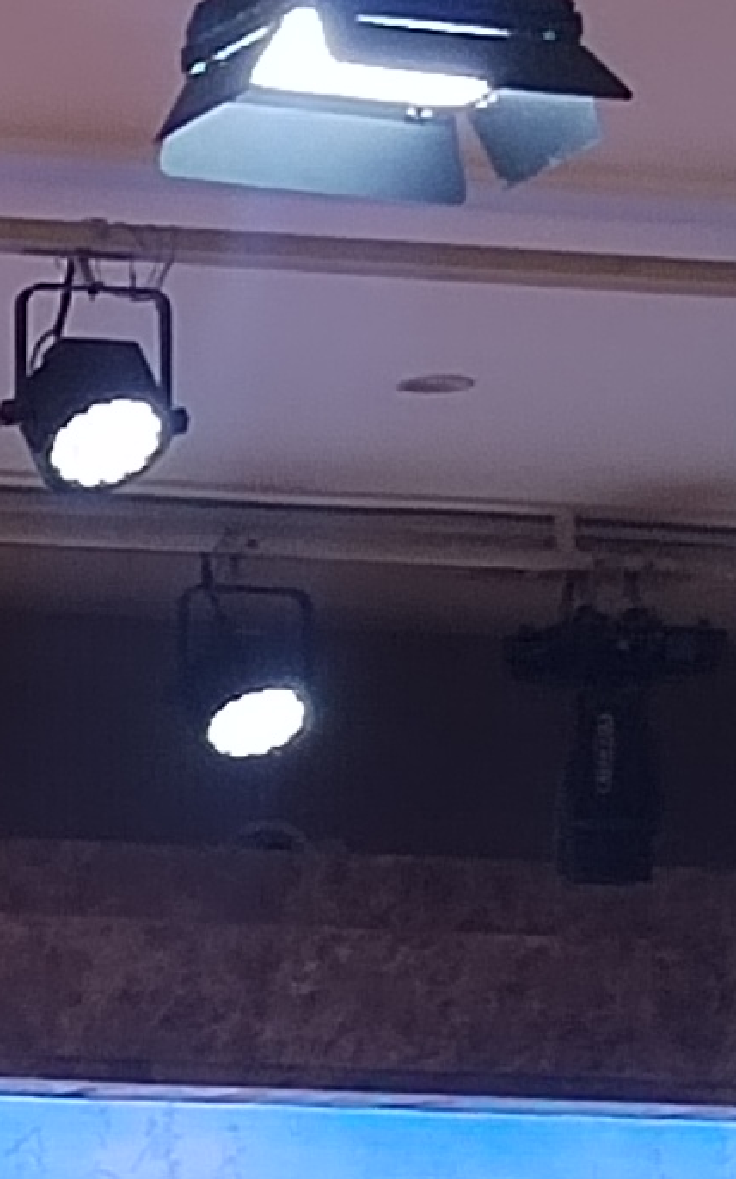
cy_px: 1418
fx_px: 8924
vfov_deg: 7.5
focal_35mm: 278
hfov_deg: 4.4
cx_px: -2067
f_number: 1.9
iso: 534
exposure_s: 1/100
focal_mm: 5.52
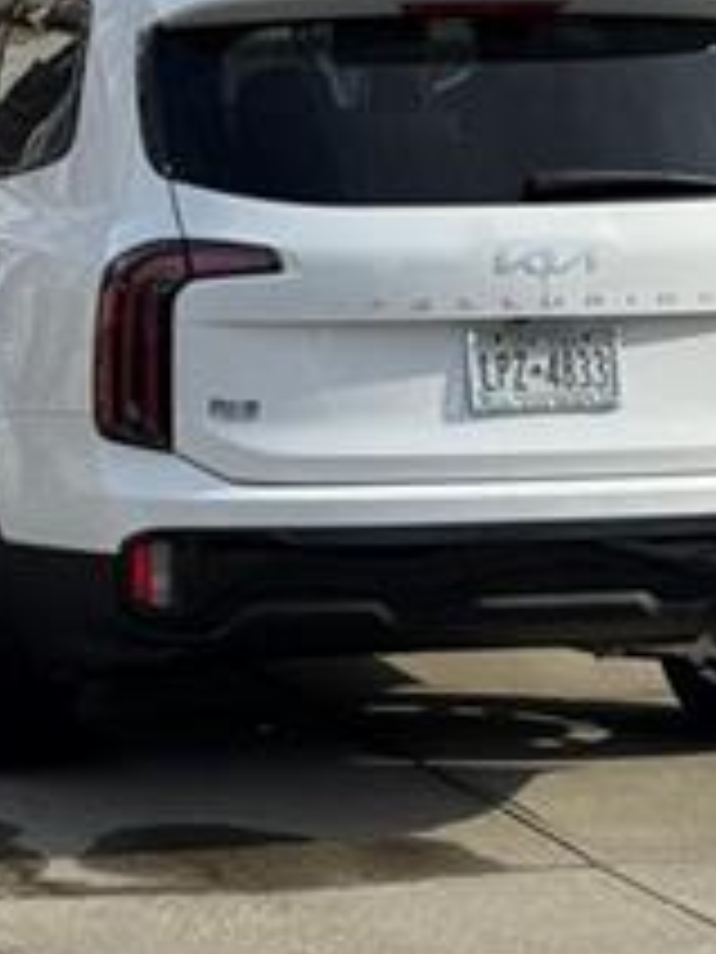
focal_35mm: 174
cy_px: -140
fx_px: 4799
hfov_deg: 8.5
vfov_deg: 11.2
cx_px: 14
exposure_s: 1/3425
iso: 64
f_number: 1.78
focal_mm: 6.76
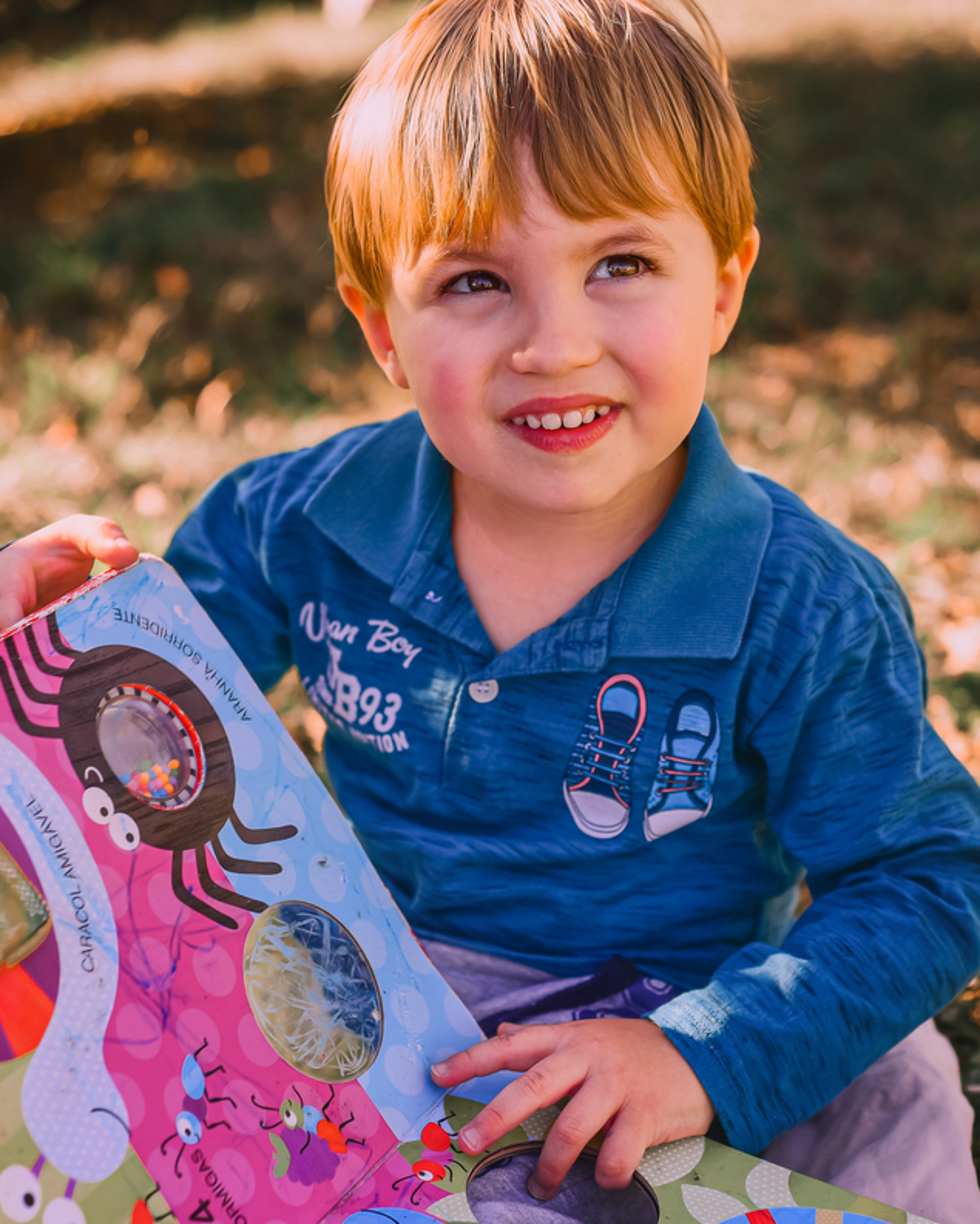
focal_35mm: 71
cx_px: 474
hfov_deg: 21.6
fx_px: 2573
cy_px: 617
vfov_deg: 26.8
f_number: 2.8
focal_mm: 50
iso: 80
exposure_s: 1/320
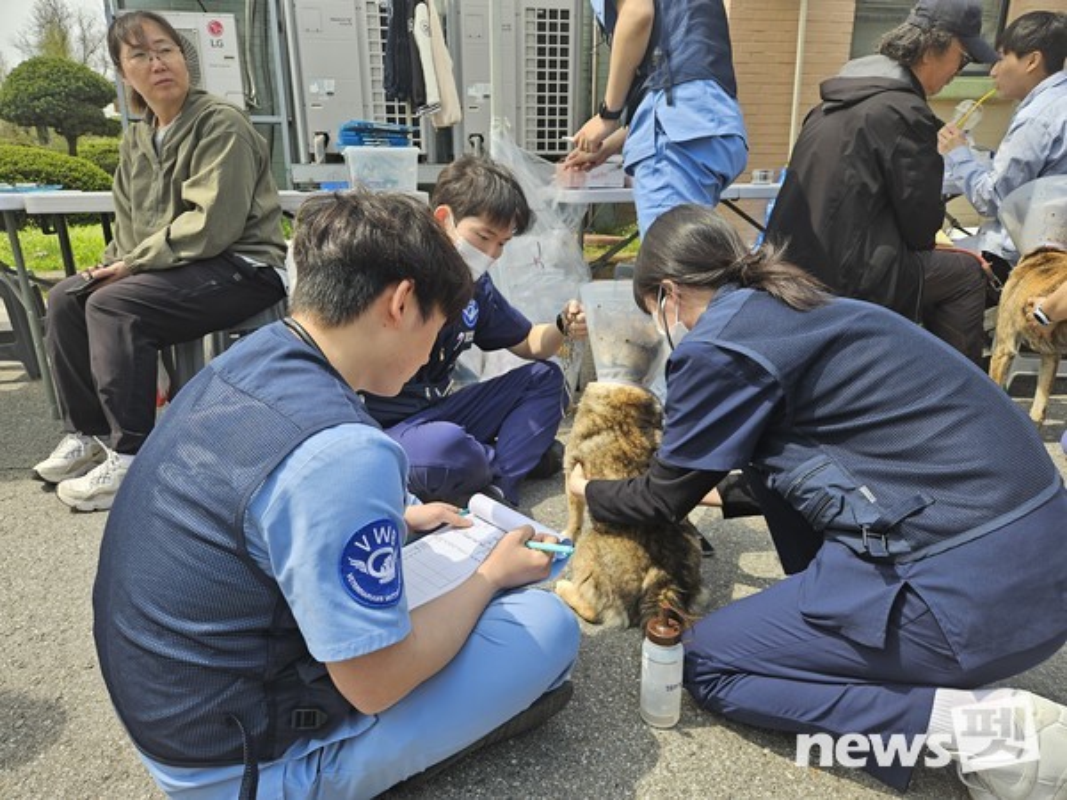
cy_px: 400
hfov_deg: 73.9
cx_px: 534
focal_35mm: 23
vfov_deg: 58.9
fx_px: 709
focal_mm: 5.4
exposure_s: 1/677
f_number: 1.8
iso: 25
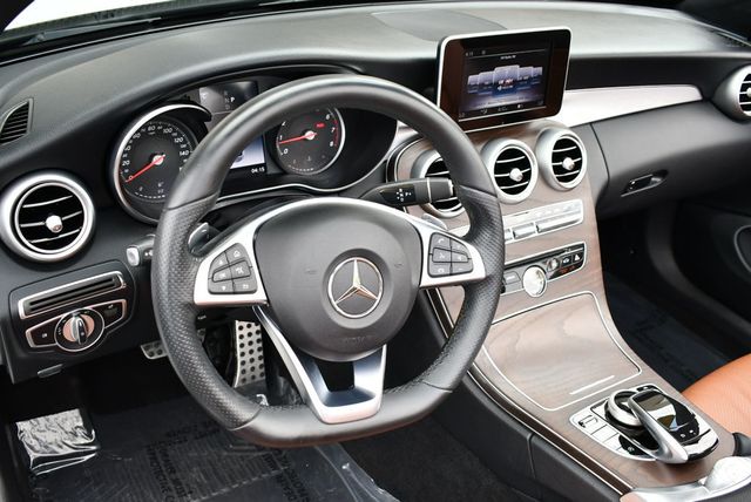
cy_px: 251
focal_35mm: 36
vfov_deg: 36.9
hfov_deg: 53.1
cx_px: 376
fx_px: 752
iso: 400
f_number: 3.5
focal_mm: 18
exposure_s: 1/250
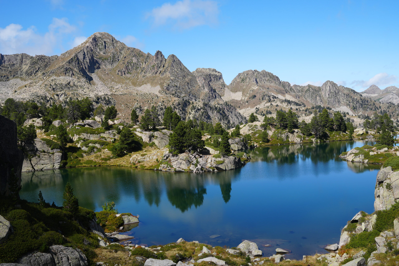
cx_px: 200
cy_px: 133
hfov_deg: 53.1
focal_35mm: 36
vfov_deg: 36.9
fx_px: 399
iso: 100
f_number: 10
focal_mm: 24
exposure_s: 1/160
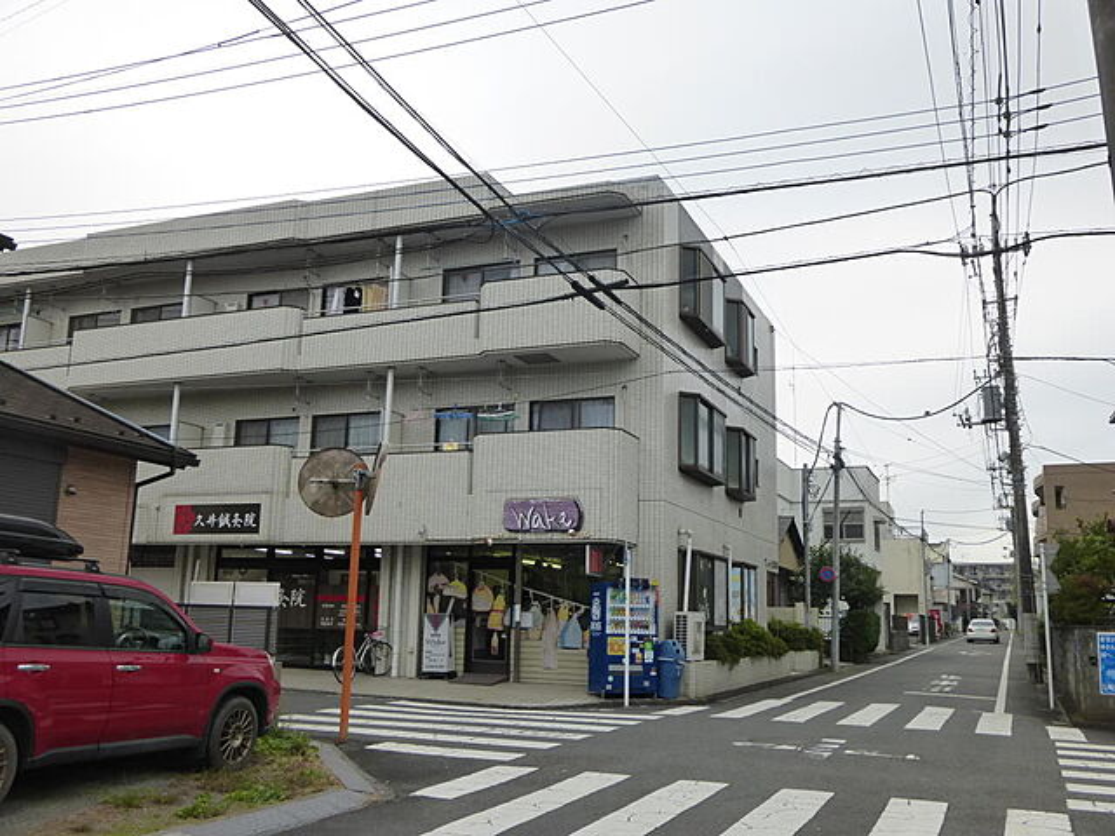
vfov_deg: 45.4
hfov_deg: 58.4
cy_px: 418
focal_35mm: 31
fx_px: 999
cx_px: 558
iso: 160
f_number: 3.4
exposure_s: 1/400
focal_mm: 5.6
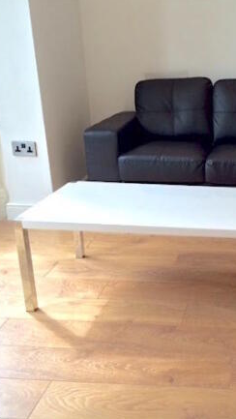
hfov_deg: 25.9
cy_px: 209
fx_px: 489
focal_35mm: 44
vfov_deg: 46.4
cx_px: 229
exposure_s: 1/100
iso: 40
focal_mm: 4.12
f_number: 2.2
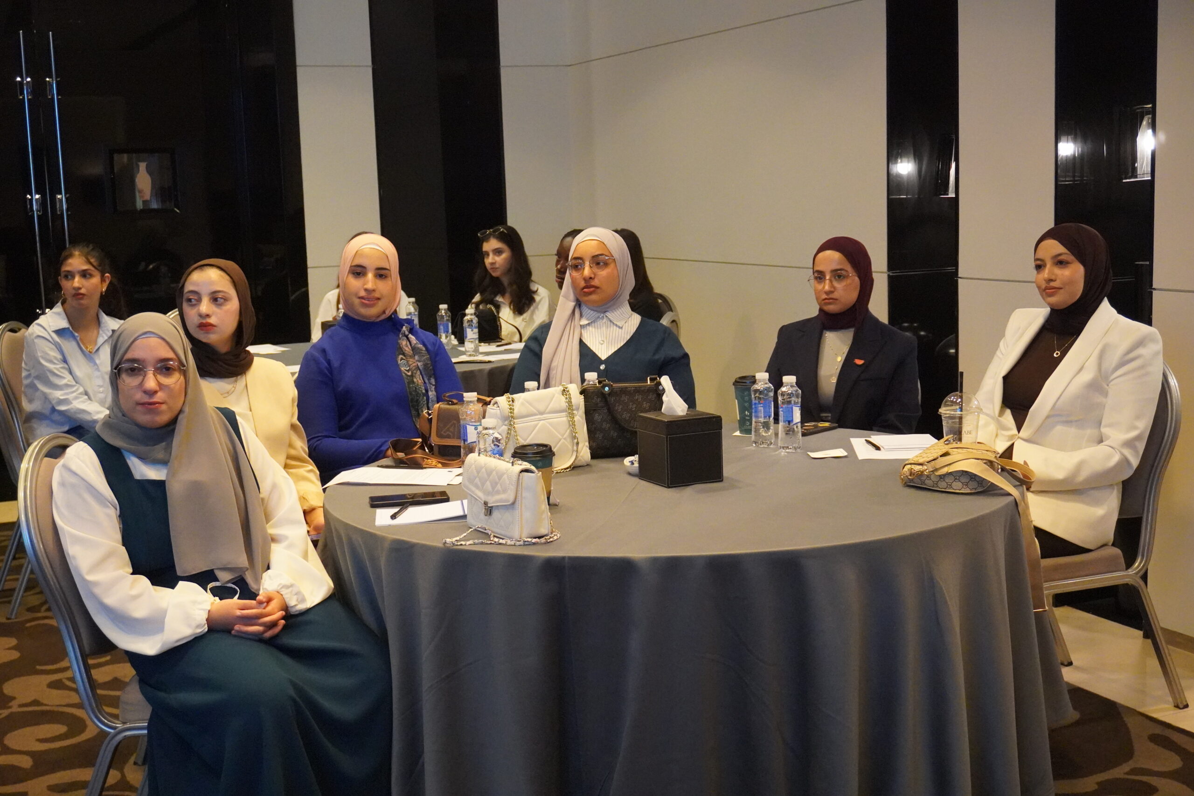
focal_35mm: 45
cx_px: 597
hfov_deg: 43.6
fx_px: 1492
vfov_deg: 29.9
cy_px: 398
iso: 6400
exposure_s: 1/125
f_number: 5
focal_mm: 30
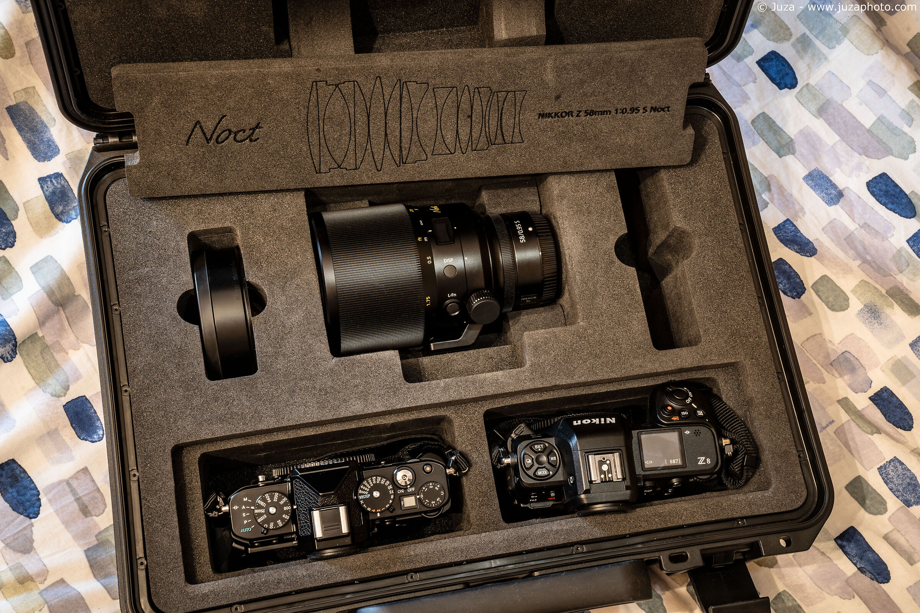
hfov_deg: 38.2
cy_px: 306
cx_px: 460
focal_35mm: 52
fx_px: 1329
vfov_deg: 26.0
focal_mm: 52
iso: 100
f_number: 16
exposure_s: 30
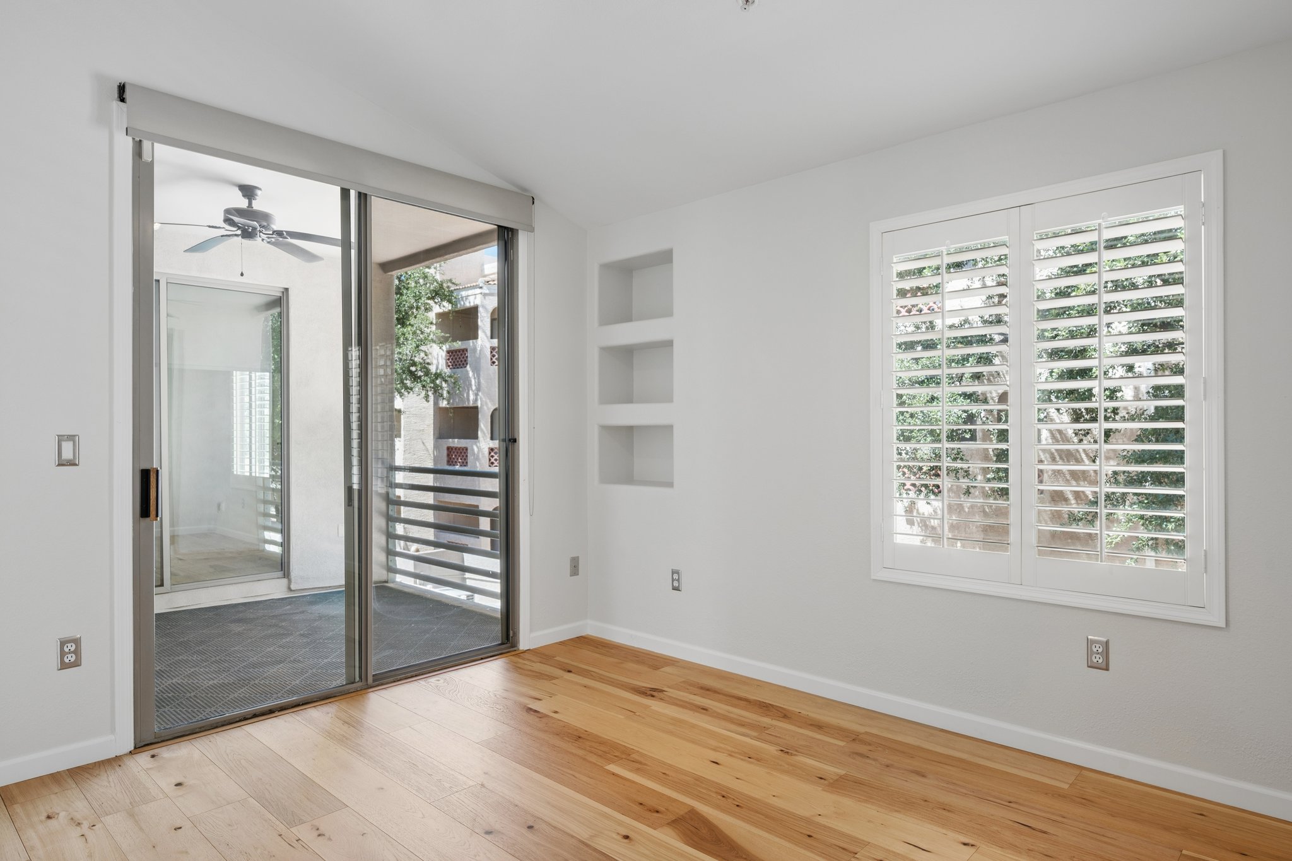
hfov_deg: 82.6
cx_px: 646
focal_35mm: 20
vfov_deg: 60.7
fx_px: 736
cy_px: 430
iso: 320
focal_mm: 20.5
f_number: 8
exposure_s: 1/60
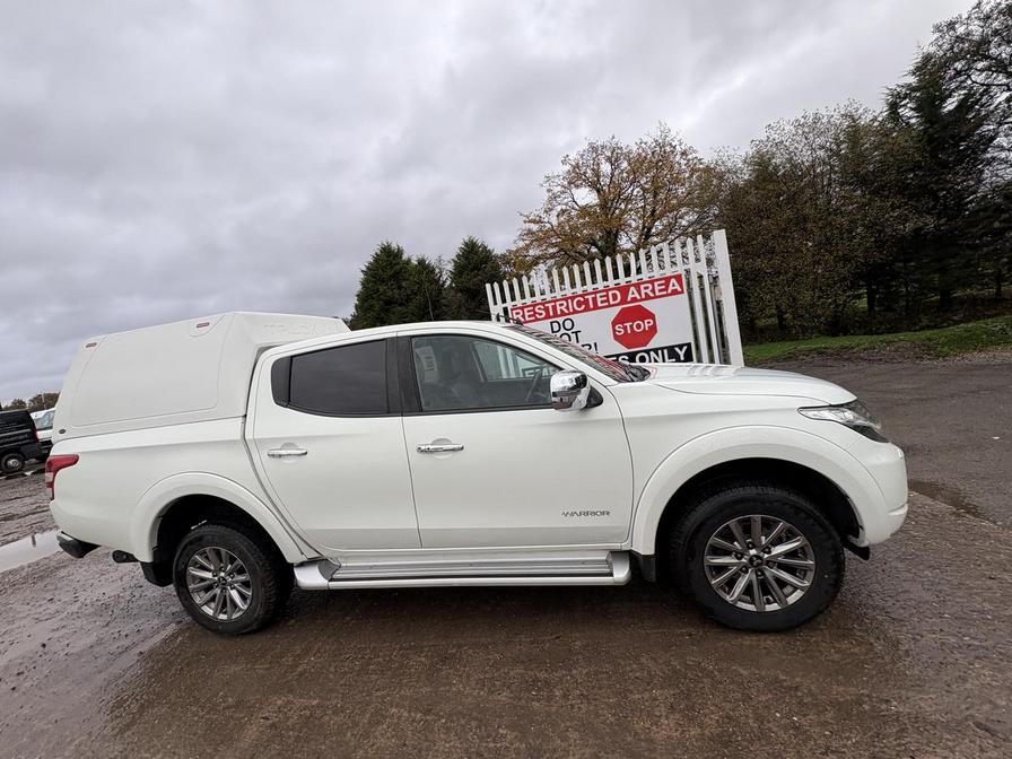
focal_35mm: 14
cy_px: 380
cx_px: 506
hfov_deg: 102.1
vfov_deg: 85.7
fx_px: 409
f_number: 2.2
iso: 40
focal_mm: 2.22
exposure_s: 1/440
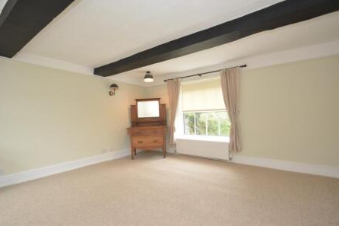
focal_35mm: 16
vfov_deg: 73.7
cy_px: 111
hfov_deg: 96.7
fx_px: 151
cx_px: 173
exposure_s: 1/60
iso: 1100
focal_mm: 10
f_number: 4
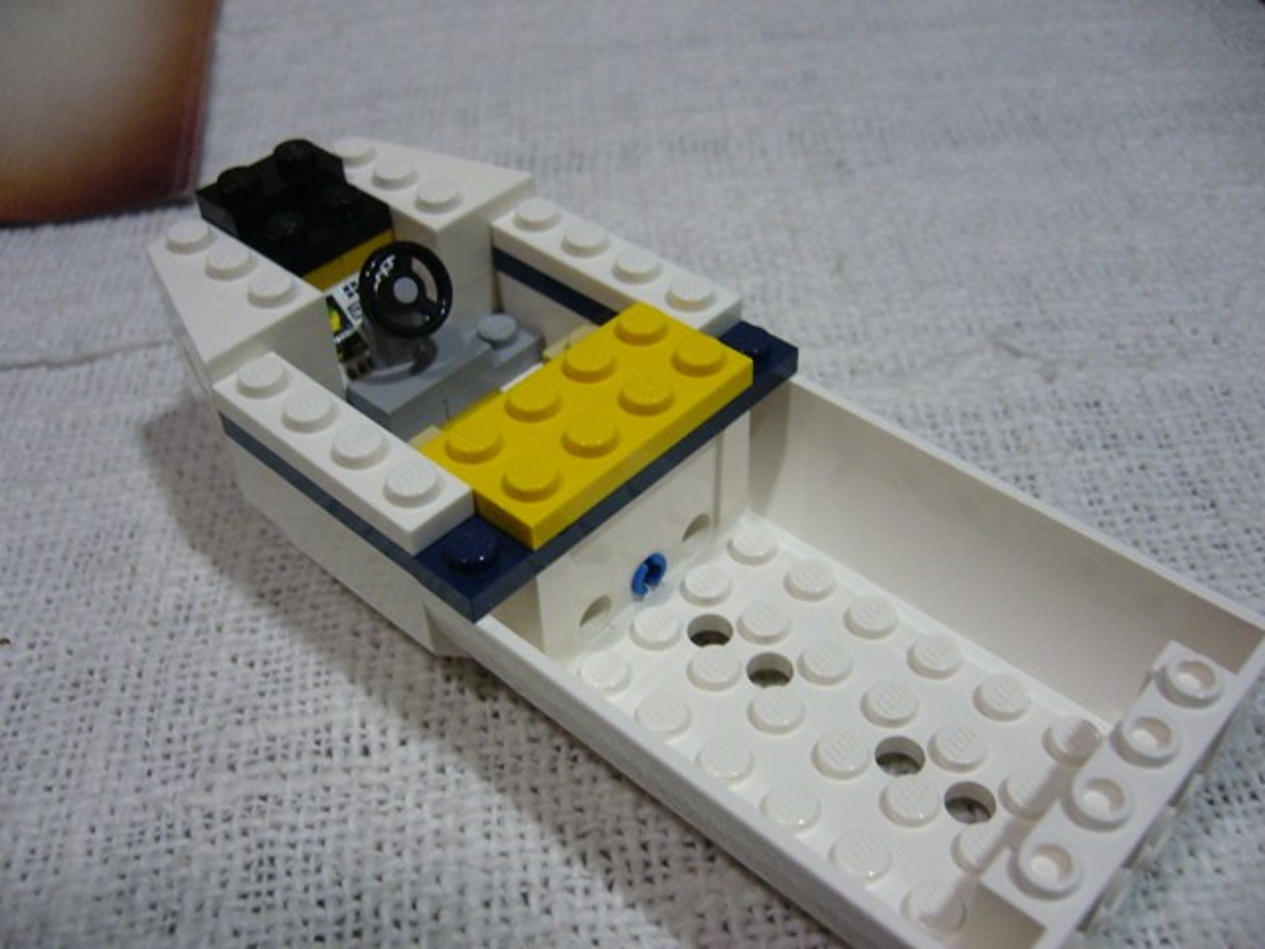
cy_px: 474
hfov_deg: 52.6
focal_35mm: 35
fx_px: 1279
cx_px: 632
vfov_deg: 40.7
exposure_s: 1/13
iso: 200
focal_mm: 5.8
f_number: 2.8
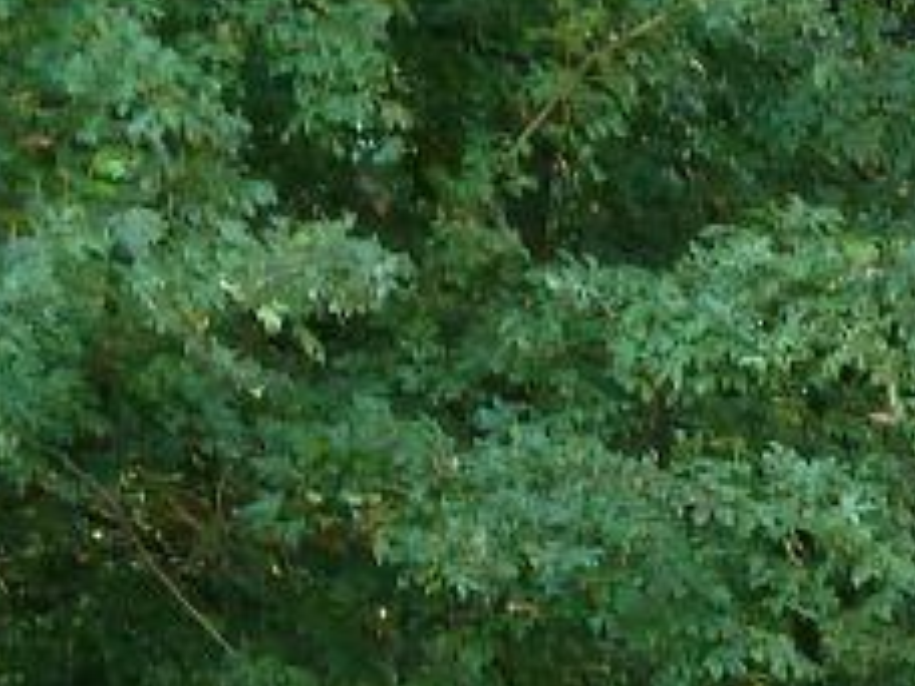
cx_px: 1999
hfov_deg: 5.5
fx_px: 9252
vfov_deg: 4.2
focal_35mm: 350
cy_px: 1400
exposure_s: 1/40
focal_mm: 12.8
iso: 100
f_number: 4.2
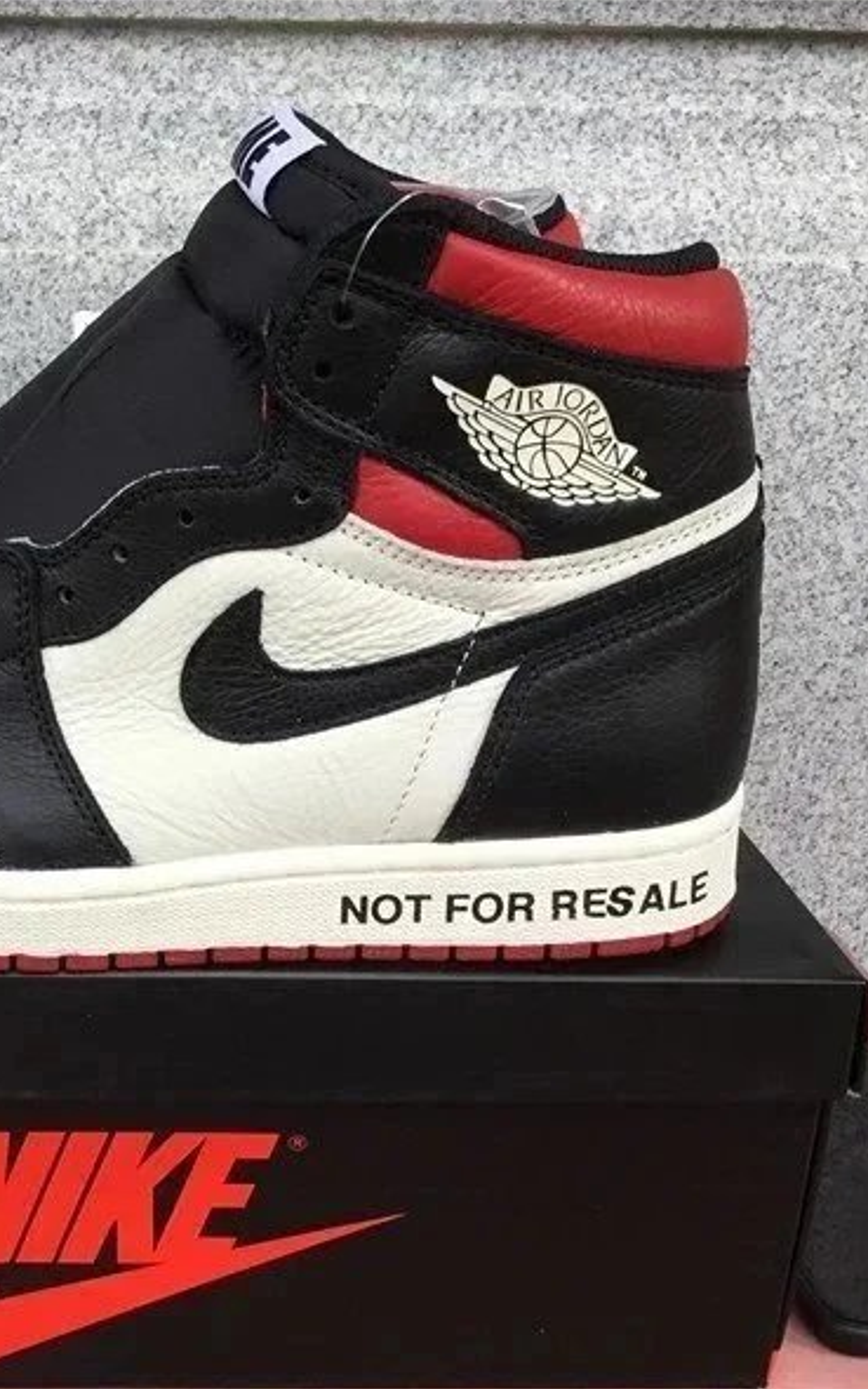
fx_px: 1665
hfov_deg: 28.1
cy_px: 694
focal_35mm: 44
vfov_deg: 45.3
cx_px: 87
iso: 25
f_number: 2.4
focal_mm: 3.3
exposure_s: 1/221
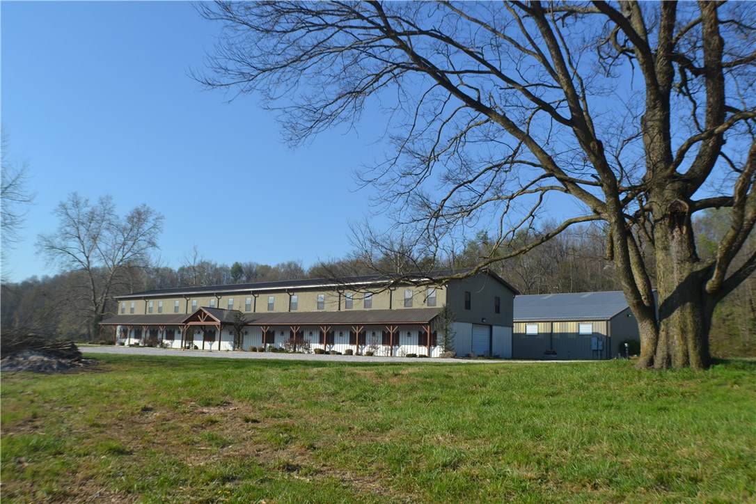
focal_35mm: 39
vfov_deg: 34.2
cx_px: 378
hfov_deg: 49.6
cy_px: 252
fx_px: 819
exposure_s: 1/250
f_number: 8
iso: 100
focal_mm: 26
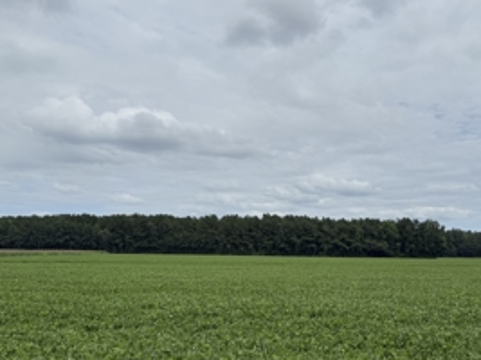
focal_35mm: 36
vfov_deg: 39.1
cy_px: 243
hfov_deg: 51.4
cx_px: 241
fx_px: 500
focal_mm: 6.76
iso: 80
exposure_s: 1/9091
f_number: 1.78
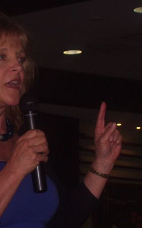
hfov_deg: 8.5
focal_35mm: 154
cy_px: 114
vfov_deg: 13.6
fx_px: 955
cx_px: 18
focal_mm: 18
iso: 200
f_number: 4.6
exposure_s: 1/90
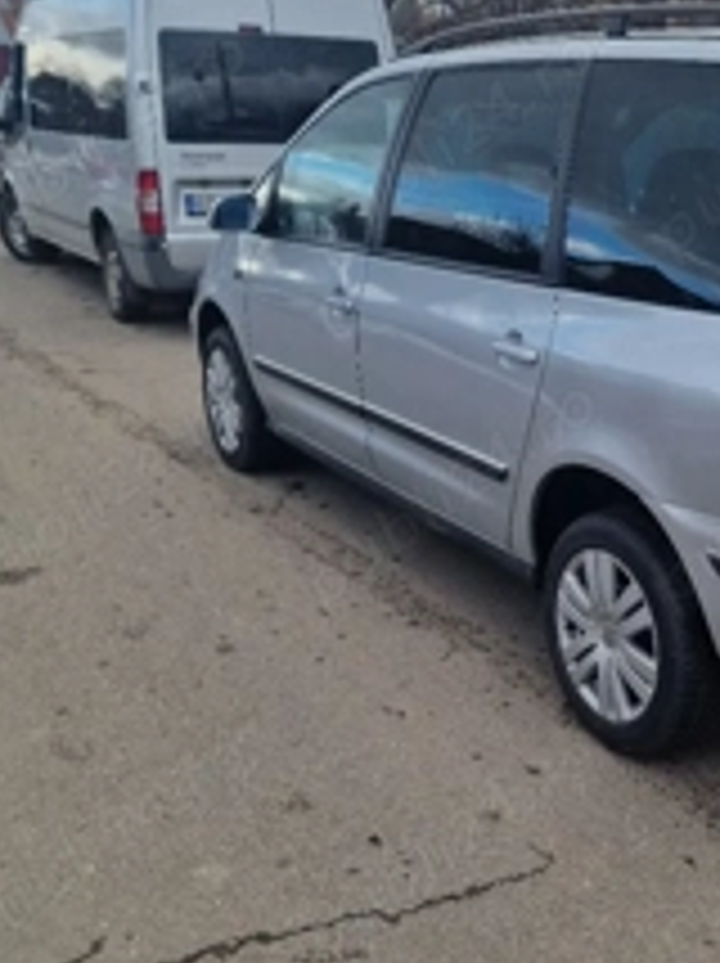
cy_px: 549
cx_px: 540
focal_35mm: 43
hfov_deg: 32.9
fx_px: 1195
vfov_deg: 43.8
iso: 50
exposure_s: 1/217
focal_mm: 6.4
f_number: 1.8
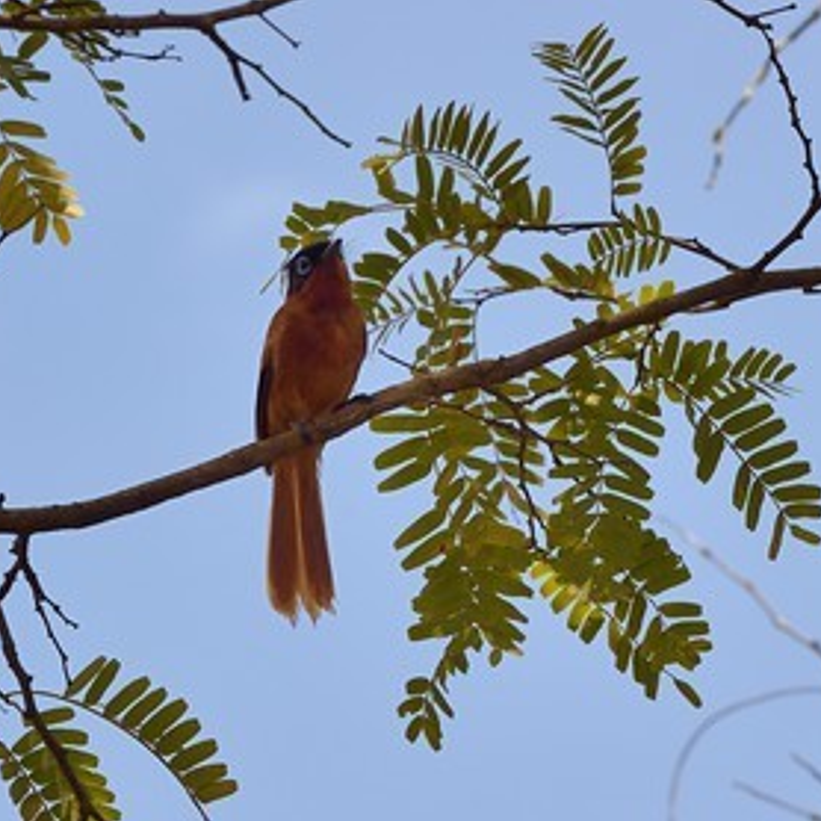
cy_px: 410
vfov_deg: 6.8
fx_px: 6896
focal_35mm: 257
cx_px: 487
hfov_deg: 6.8
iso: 200
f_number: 13
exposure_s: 1/320
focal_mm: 200
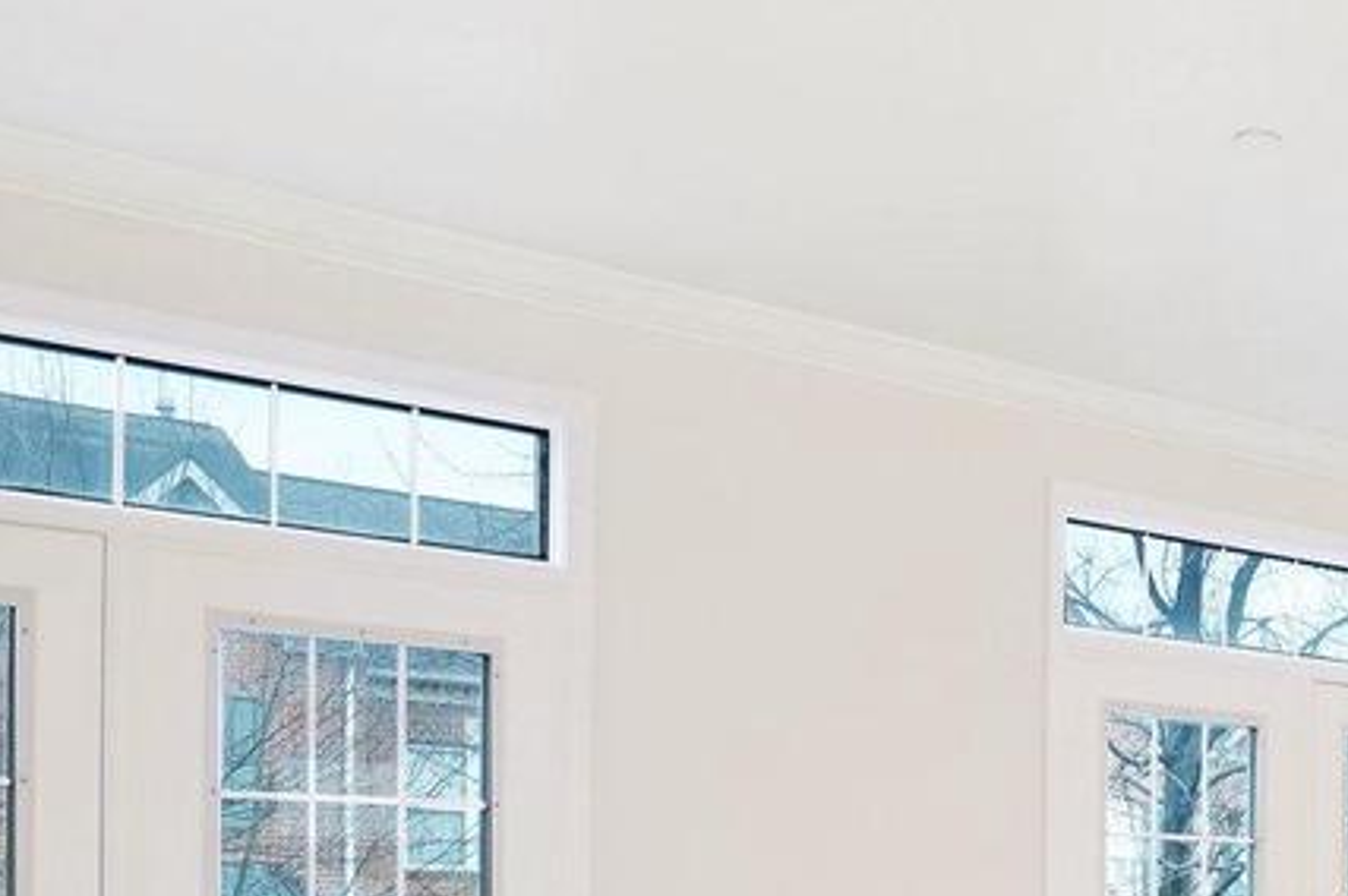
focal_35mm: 54
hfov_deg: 31.2
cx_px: 1610
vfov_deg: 23.4
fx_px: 2020
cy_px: 1006
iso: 1250
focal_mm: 16
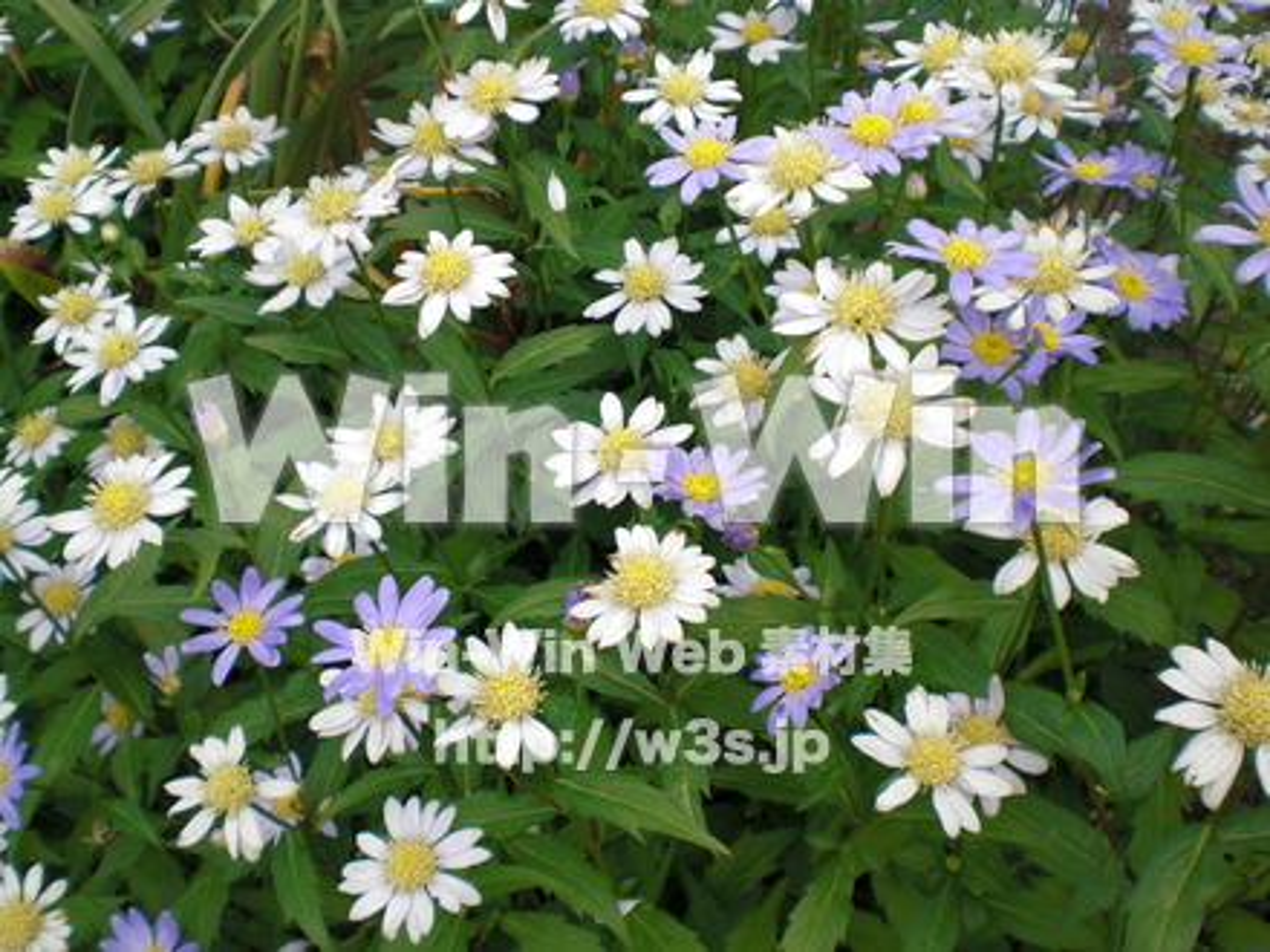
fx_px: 1394
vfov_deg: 37.7
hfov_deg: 49.0
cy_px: 476
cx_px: 635
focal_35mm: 38
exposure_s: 1/500
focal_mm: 6.3
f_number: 3.1
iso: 64
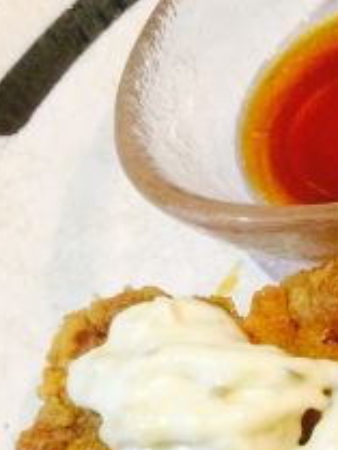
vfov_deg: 20.1
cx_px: 554
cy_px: 306
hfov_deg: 14.0
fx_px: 1262
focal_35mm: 97
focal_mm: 4.15
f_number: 2.2
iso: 250
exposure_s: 1/17
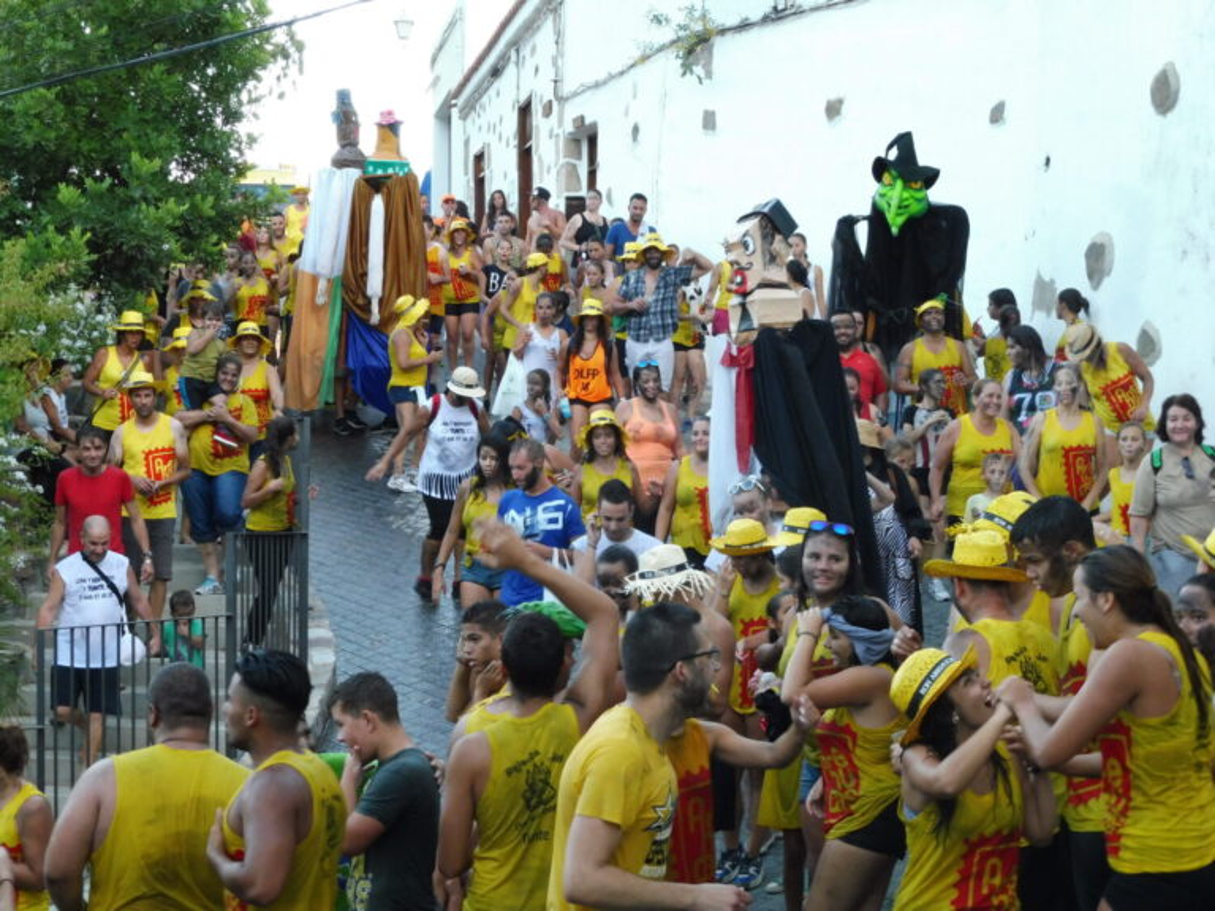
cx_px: 608
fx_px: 2457
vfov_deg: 21.0
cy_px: 456
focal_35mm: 70
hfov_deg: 27.8
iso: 400
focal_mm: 12.5
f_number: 5
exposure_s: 1/60
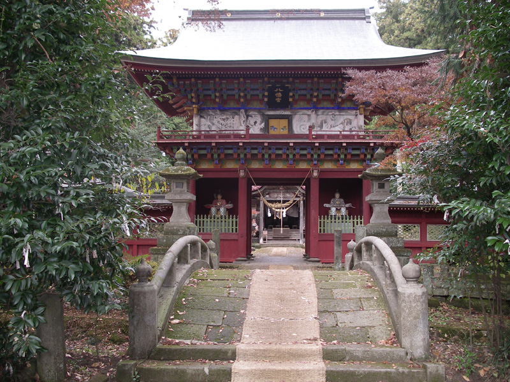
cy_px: 191
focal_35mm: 37
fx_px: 545
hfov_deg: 50.1
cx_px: 255
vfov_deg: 38.7
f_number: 2.8
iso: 80
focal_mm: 7.8
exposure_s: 1/50
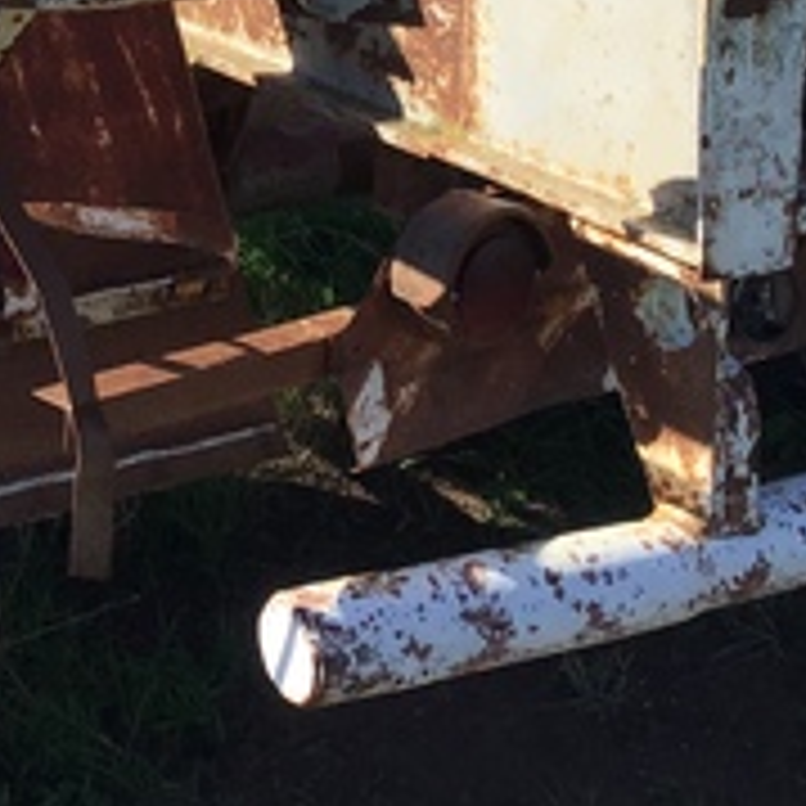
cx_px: -68
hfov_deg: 16.7
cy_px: -124
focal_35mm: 101
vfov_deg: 16.6
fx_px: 2661
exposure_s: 1/1006
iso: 25
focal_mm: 3.3
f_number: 2.4
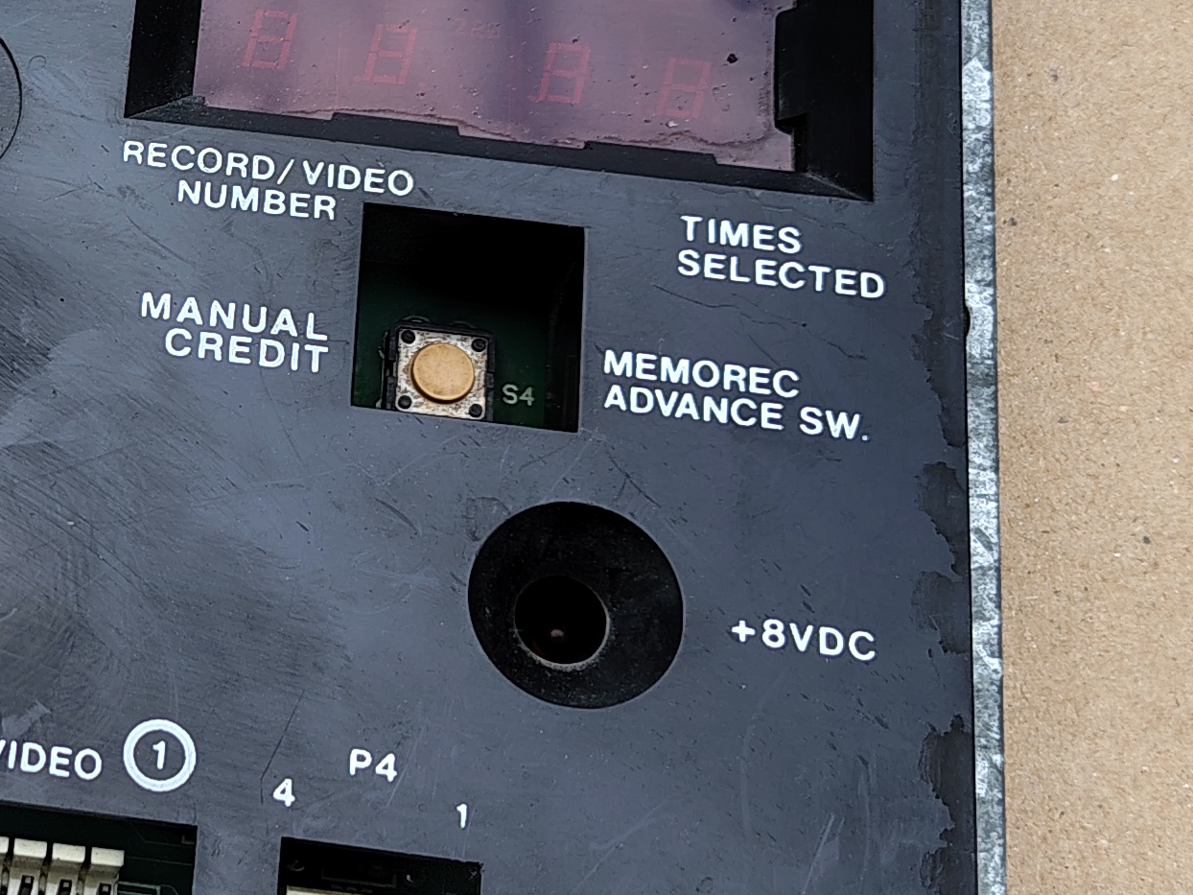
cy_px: 337
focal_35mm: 79
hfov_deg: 23.0
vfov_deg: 18.6
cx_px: -169
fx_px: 2723
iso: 100
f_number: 1.8
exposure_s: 1/416
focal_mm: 5.56
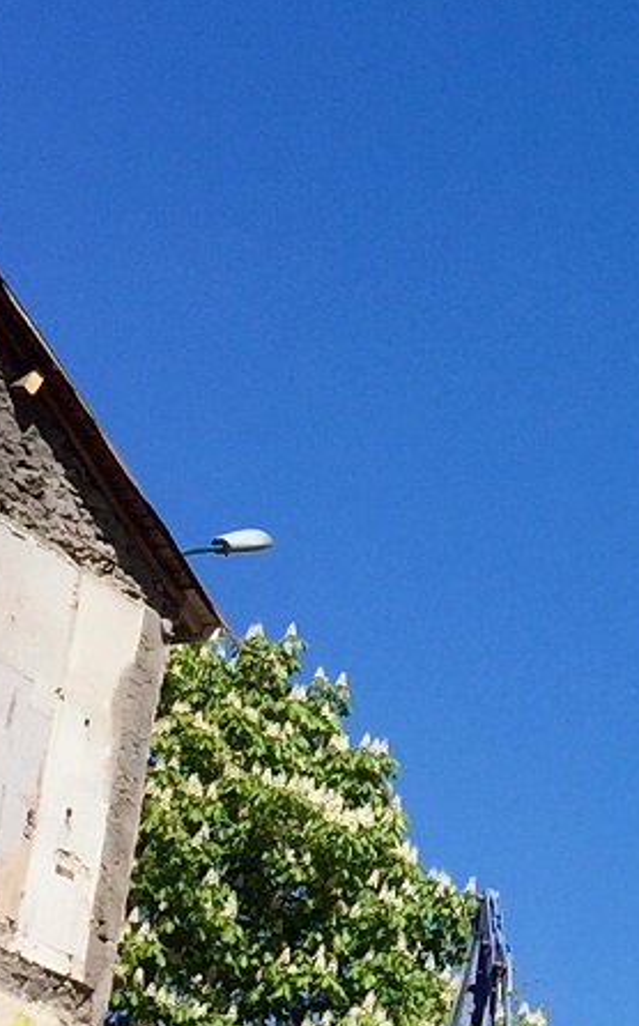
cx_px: 1432
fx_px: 3853
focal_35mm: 138
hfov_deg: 8.8
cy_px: 483
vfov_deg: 15.2
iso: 32
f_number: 2.2
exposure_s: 1/2198
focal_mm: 4.15
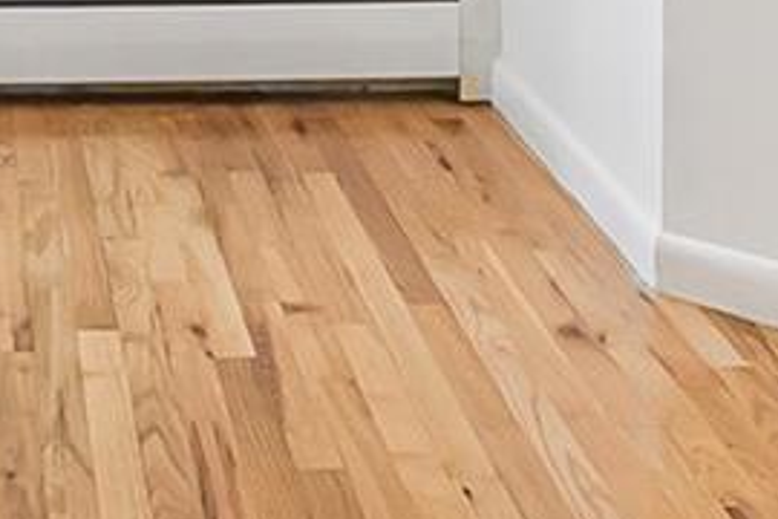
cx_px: 17
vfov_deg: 13.4
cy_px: -445
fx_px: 1966
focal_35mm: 91
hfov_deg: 21.7
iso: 800
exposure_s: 1/25
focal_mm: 12
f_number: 9
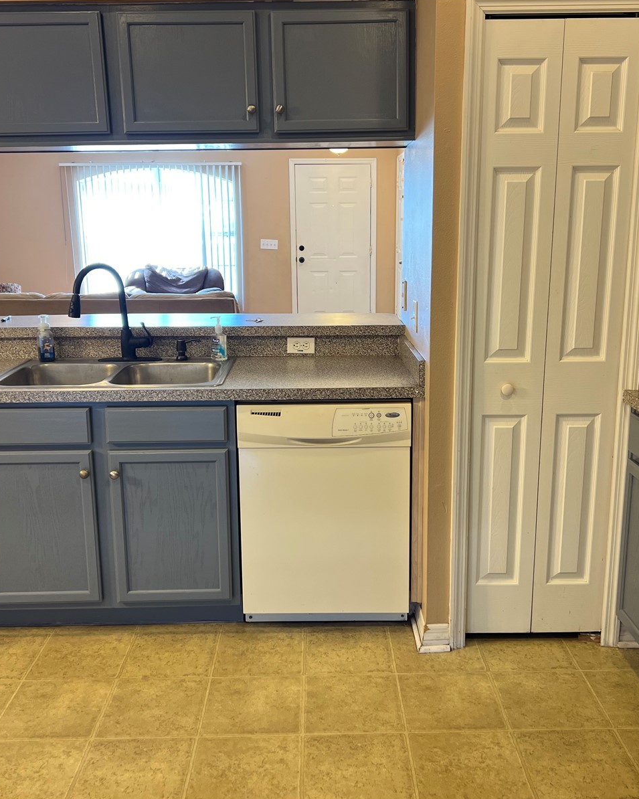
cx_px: 323
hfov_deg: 43.4
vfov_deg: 52.8
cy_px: 398
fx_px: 804
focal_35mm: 34
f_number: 1.5
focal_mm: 5.7
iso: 80
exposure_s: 1/60
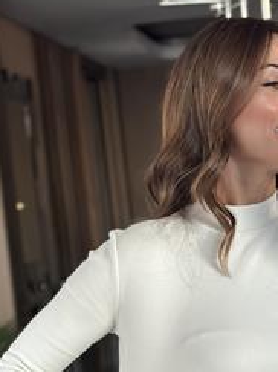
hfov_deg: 14.7
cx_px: 238
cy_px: 320
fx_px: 1072
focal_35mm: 100
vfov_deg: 19.4
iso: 400
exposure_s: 1/40
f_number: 1.78
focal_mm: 6.86
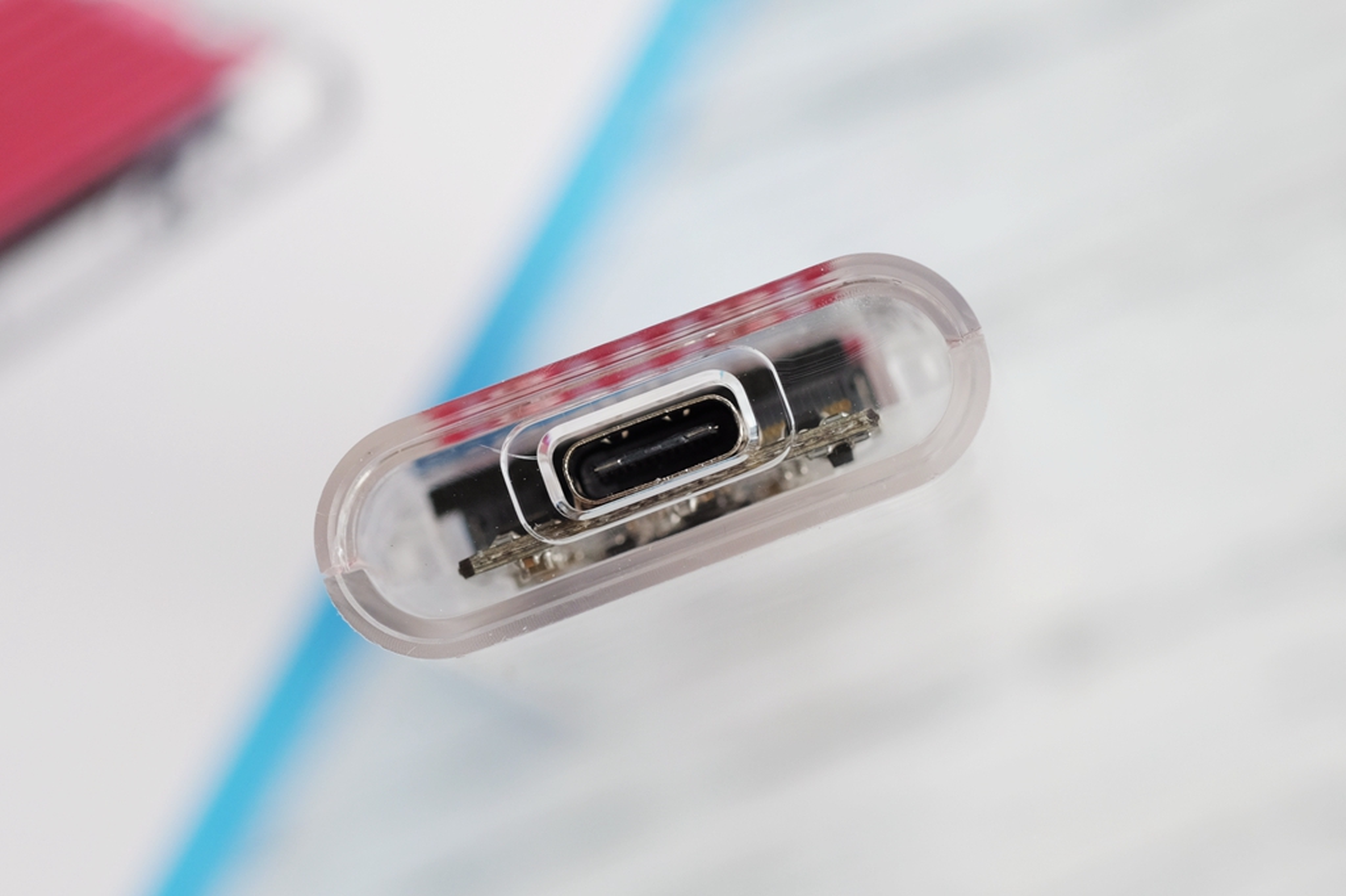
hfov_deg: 22.6
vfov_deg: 15.2
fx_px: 3364
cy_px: 448
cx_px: 673
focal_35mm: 90
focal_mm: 60
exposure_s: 1/100
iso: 500
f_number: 4
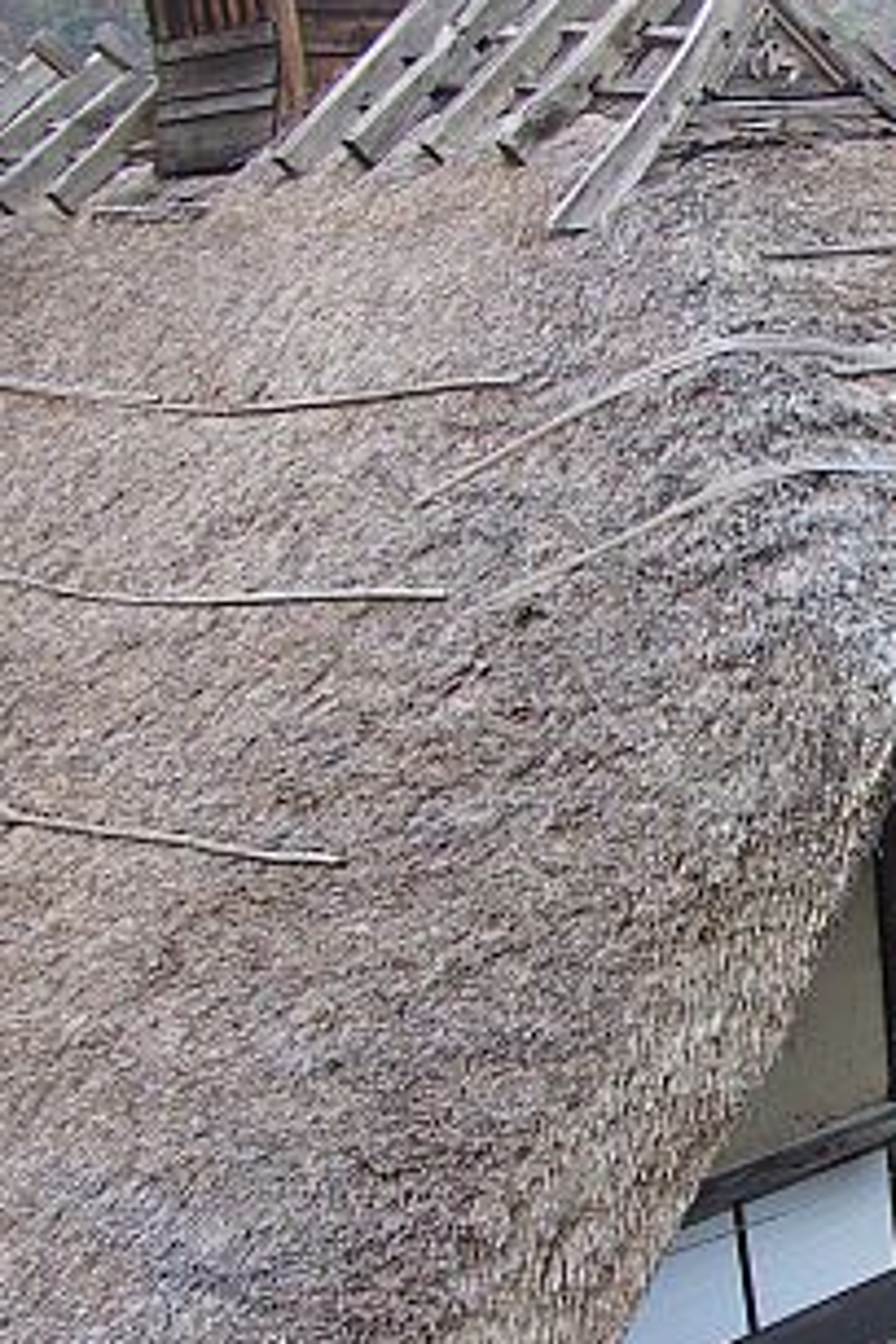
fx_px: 2277
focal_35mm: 61
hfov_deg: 19.2
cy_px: 936
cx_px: 1379
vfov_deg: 32.5
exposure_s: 1/40
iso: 100
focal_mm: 7.2
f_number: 2.8
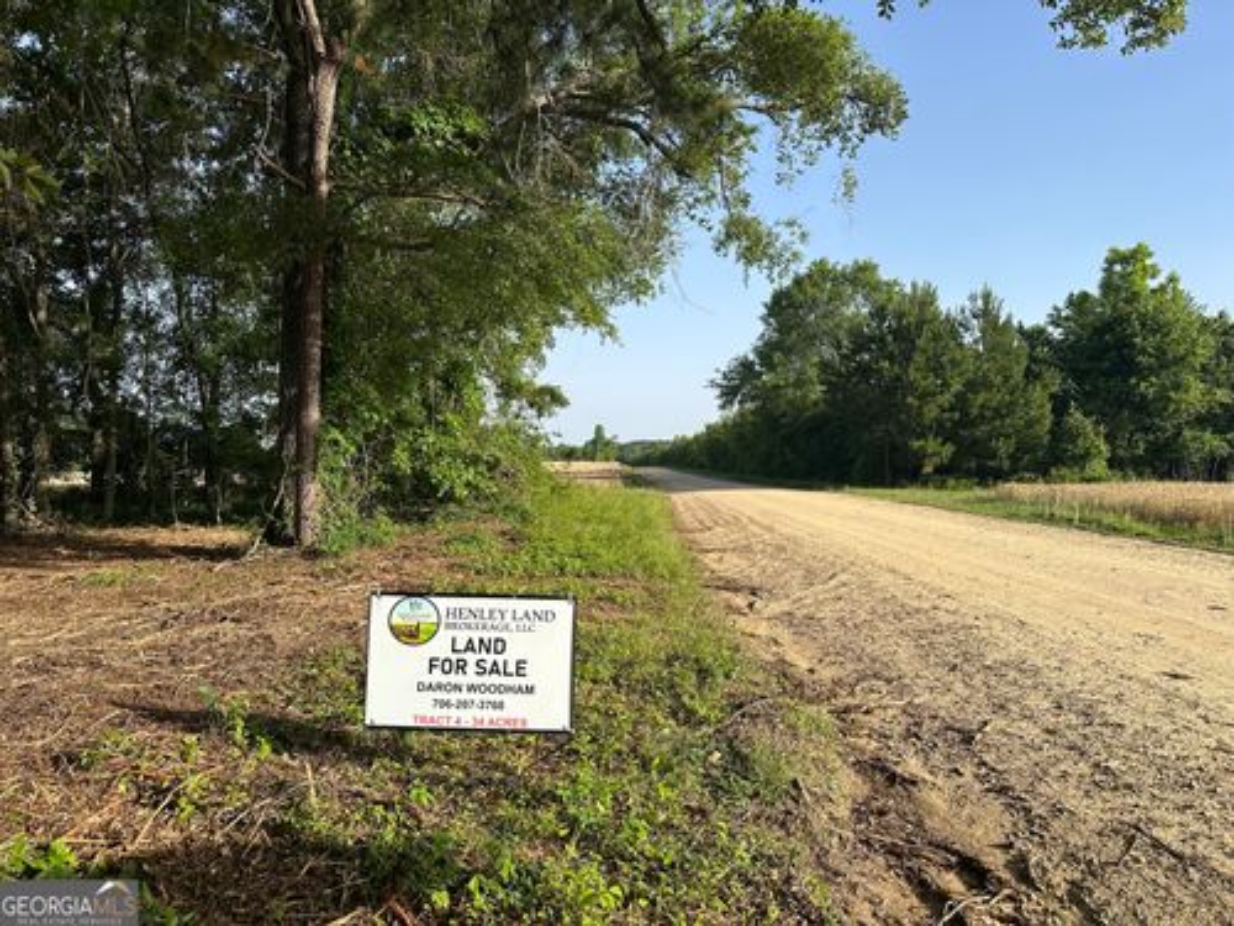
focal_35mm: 24
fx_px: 856
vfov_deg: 56.8
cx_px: 617
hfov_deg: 71.6
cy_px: 463
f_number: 1.78
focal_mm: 6.86
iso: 80
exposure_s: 1/2660
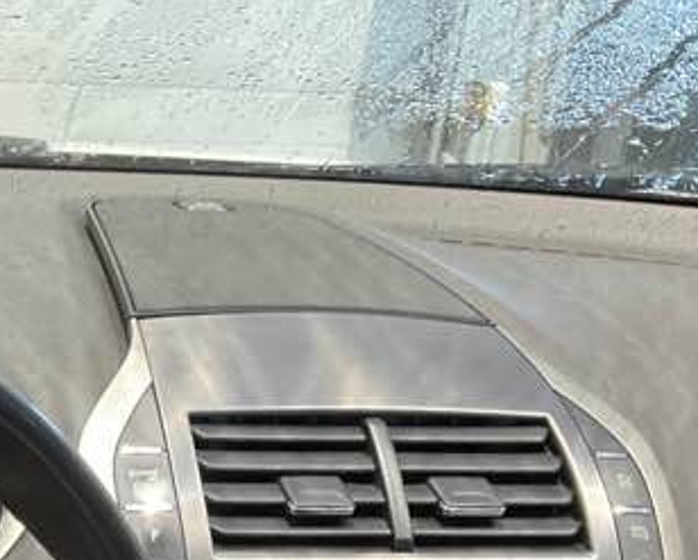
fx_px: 2150
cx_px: -139
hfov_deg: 17.6
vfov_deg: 14.0
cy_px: 812
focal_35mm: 104
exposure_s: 1/40
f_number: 1.8
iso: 250
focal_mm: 3
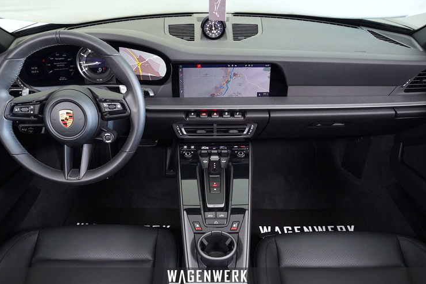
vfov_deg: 42.6
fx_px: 365
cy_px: 143
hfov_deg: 60.5
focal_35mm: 31
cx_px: 207
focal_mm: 29.8
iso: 12800
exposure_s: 1/5
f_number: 5.6
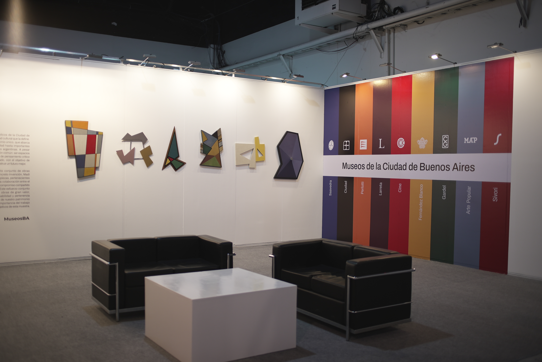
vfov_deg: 37.9
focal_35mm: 35
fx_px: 527
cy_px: 181
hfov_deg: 54.4
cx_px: 271
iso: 250
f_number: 2
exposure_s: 1/100
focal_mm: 35
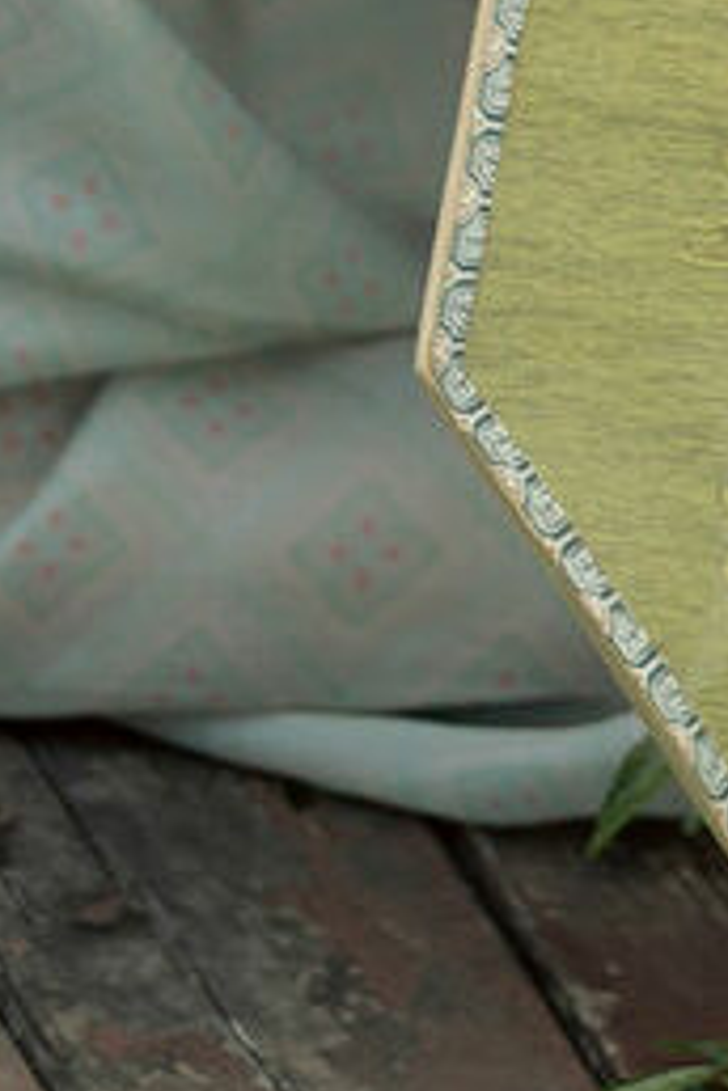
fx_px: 22627
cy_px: -264
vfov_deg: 2.8
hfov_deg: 1.8
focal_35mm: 746
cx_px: 351
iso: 100
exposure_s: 1/800
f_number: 2.8
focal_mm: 123
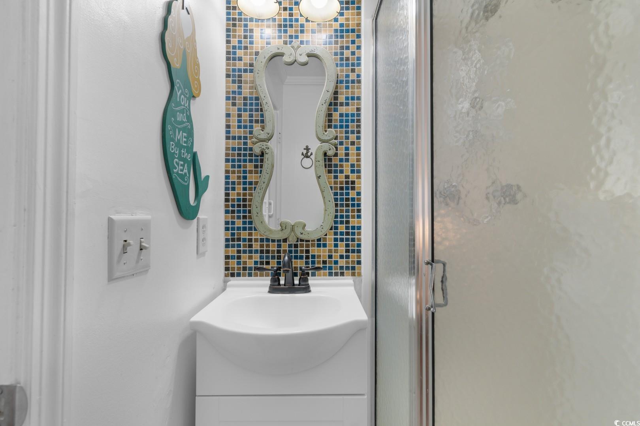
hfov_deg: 100.4
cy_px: 213
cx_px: 320
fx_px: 267
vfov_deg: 77.3
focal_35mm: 15
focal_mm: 10
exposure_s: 1/5
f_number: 5.6
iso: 100
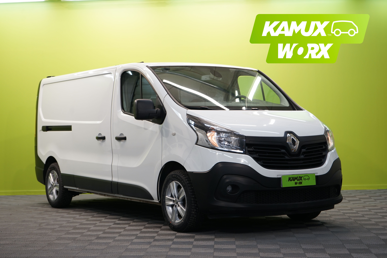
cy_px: 129
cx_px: 194
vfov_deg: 20.3
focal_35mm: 67
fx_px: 720
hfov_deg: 30.1
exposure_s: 1/30
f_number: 5.6
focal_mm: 67
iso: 400
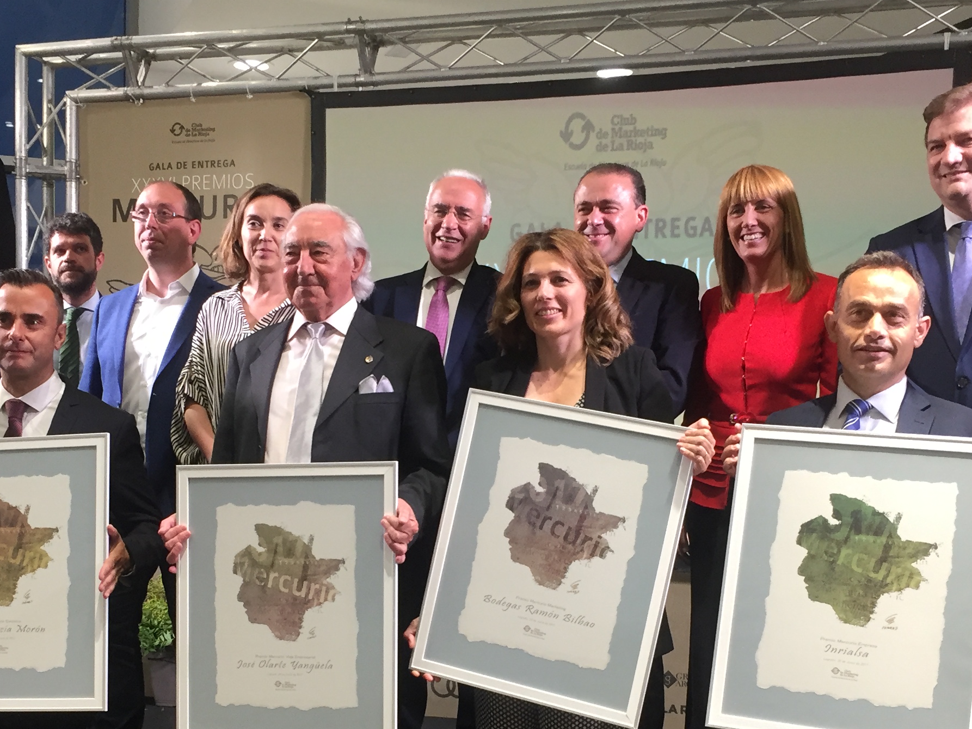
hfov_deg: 36.1
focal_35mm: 53
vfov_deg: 27.2
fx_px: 1488
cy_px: 528
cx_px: 431
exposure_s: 1/33
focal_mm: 4.15
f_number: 2.2
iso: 64
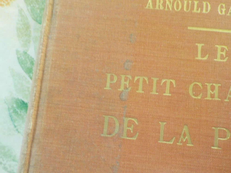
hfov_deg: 60.0
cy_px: 86
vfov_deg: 46.8
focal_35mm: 30
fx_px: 200
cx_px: 116
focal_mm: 4.1
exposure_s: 1/15
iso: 400
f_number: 3.3
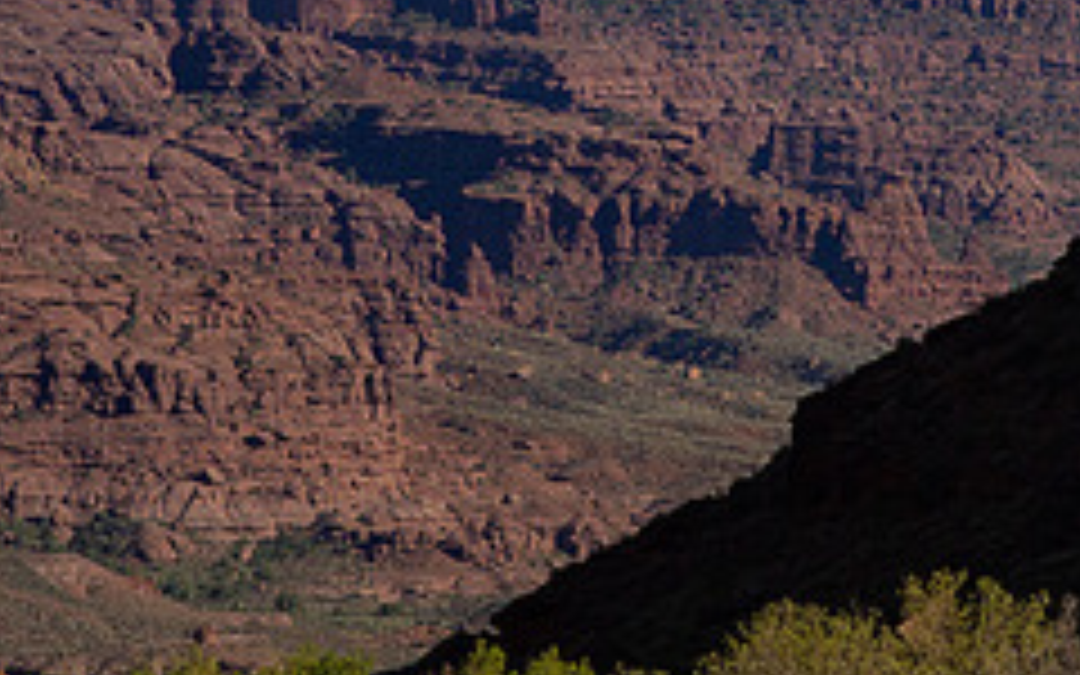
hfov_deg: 2.4
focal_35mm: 867
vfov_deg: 1.5
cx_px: 738
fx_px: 25519
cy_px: -266
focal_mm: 170
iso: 200
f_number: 16
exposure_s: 1/250
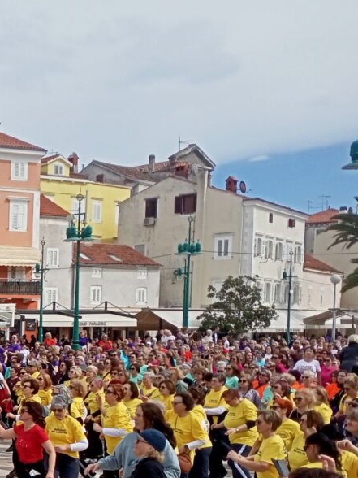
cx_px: -141
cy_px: 382
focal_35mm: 60
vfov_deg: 31.4
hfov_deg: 21.4
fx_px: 827
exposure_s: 1/2203
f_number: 1.8
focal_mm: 4.05
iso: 114
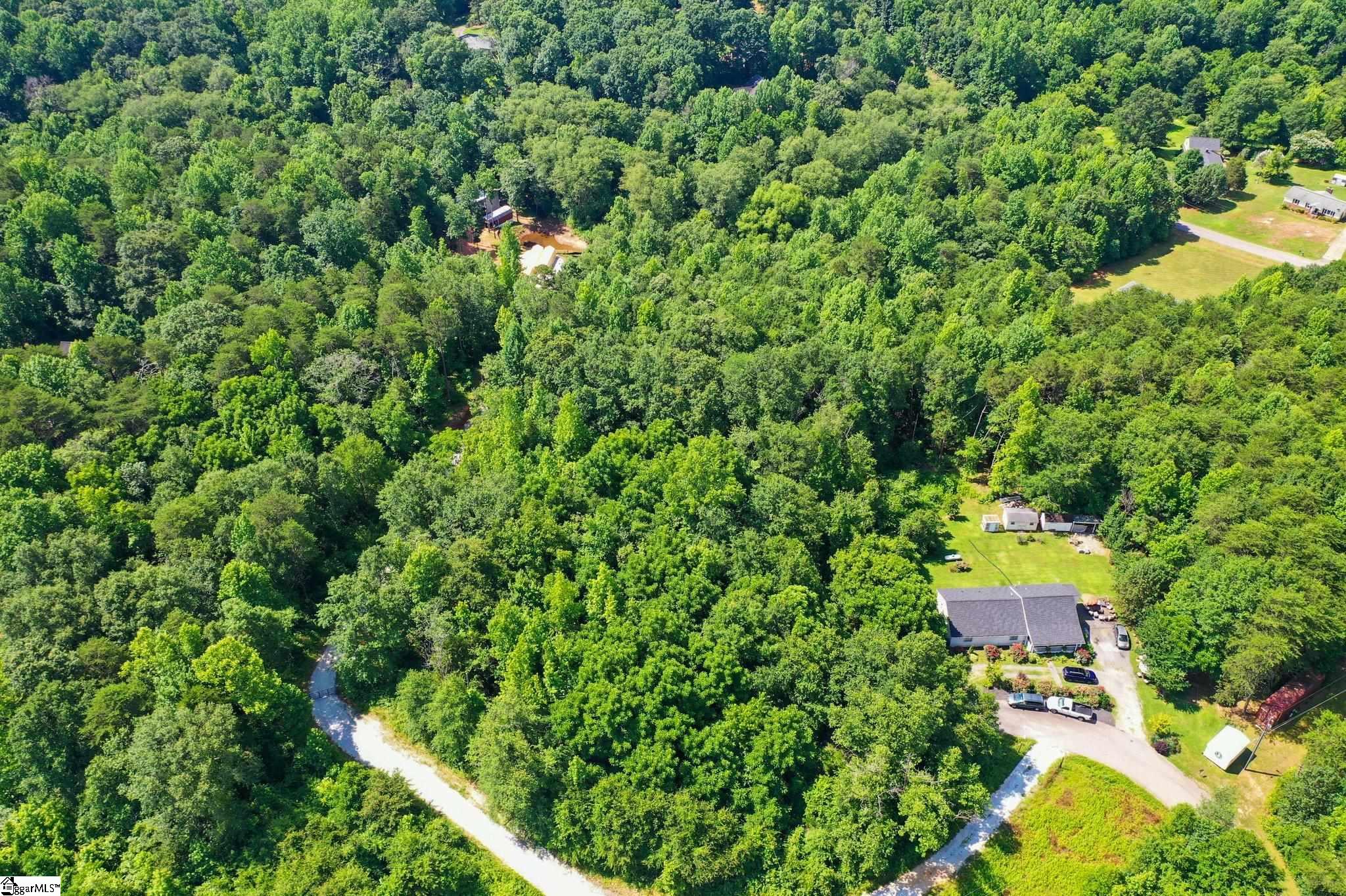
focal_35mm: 28
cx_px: 673
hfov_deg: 65.5
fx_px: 1047
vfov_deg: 46.4
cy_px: 448
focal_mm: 10.26
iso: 100
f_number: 3.5
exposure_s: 1/80
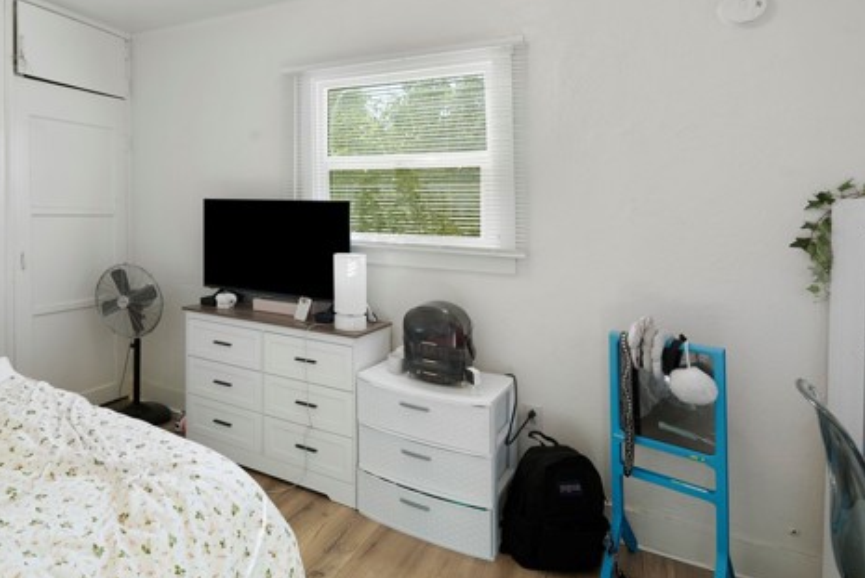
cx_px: 307
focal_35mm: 22
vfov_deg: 57.3
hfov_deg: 76.6
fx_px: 529
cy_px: 265
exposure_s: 1/40
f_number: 8
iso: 640
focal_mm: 16
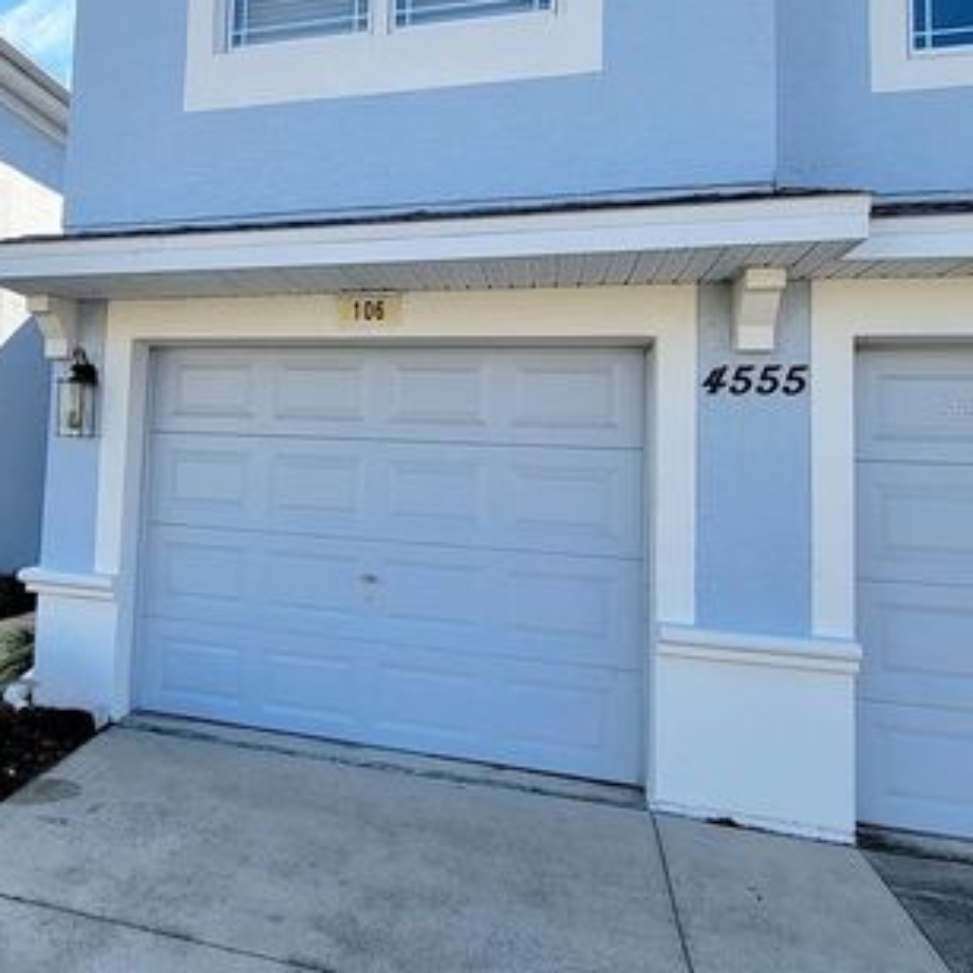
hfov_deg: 60.2
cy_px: 407
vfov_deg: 62.6
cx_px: 269
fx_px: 795
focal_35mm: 25
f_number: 2.2
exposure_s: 1/833
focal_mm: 2.2
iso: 50
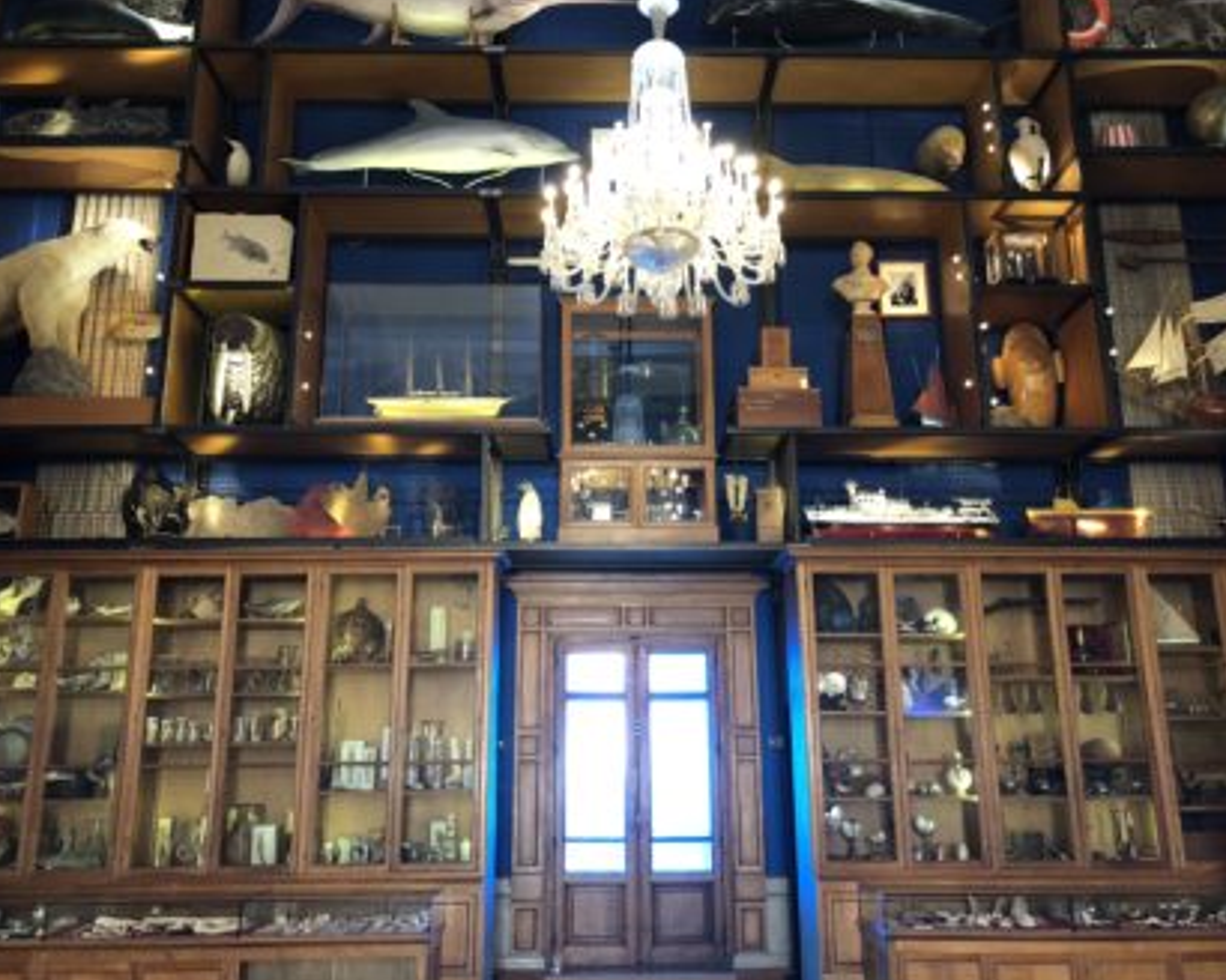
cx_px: 610
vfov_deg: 48.5
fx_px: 1089
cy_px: 481
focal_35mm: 30
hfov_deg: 58.8
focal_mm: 4
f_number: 1.8
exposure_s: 1/17
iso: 100
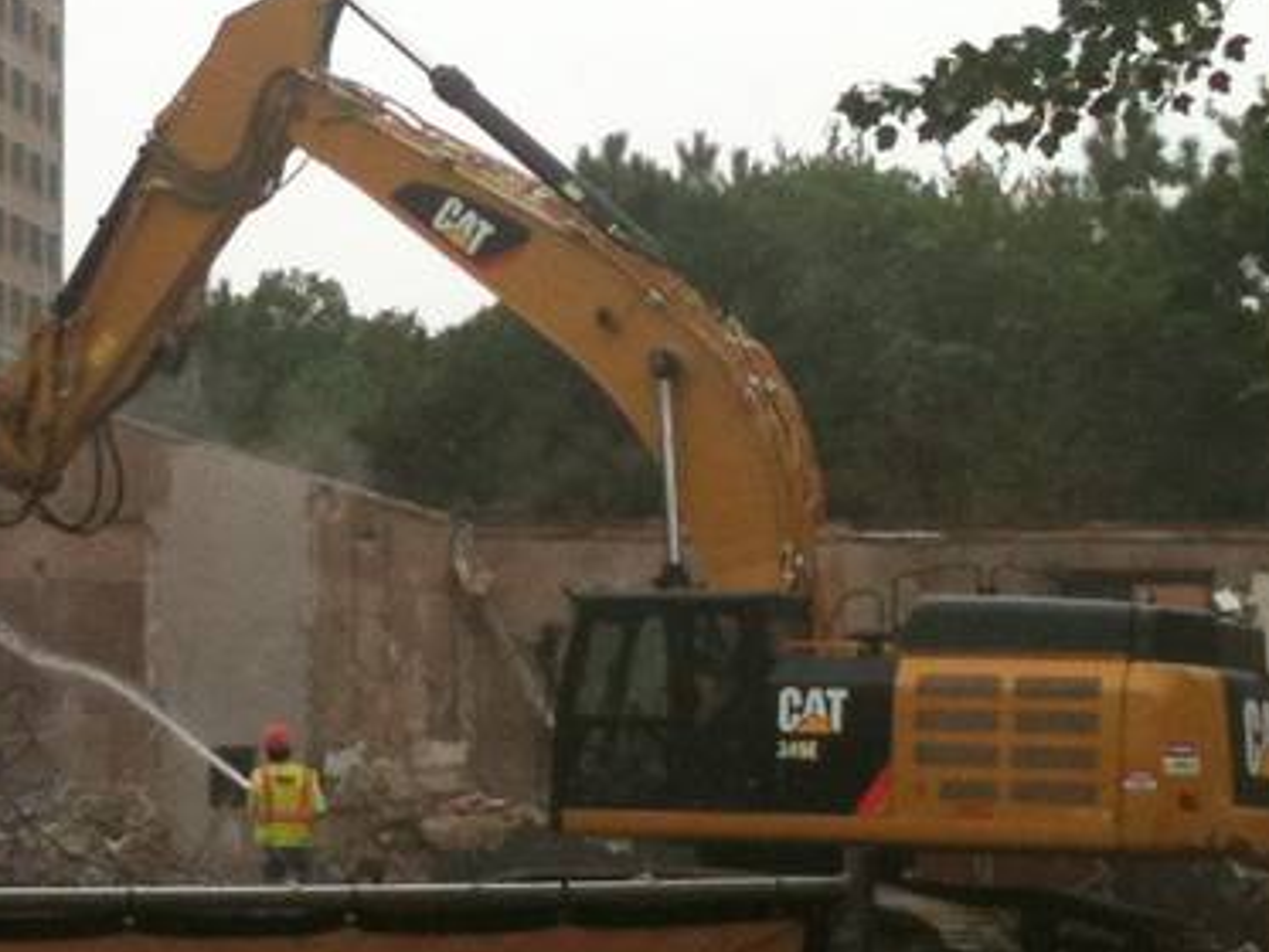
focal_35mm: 150
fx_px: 5501
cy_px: 496
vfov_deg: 9.9
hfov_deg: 13.1
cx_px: 286
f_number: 2.8
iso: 64
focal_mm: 3.85
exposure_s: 1/1071
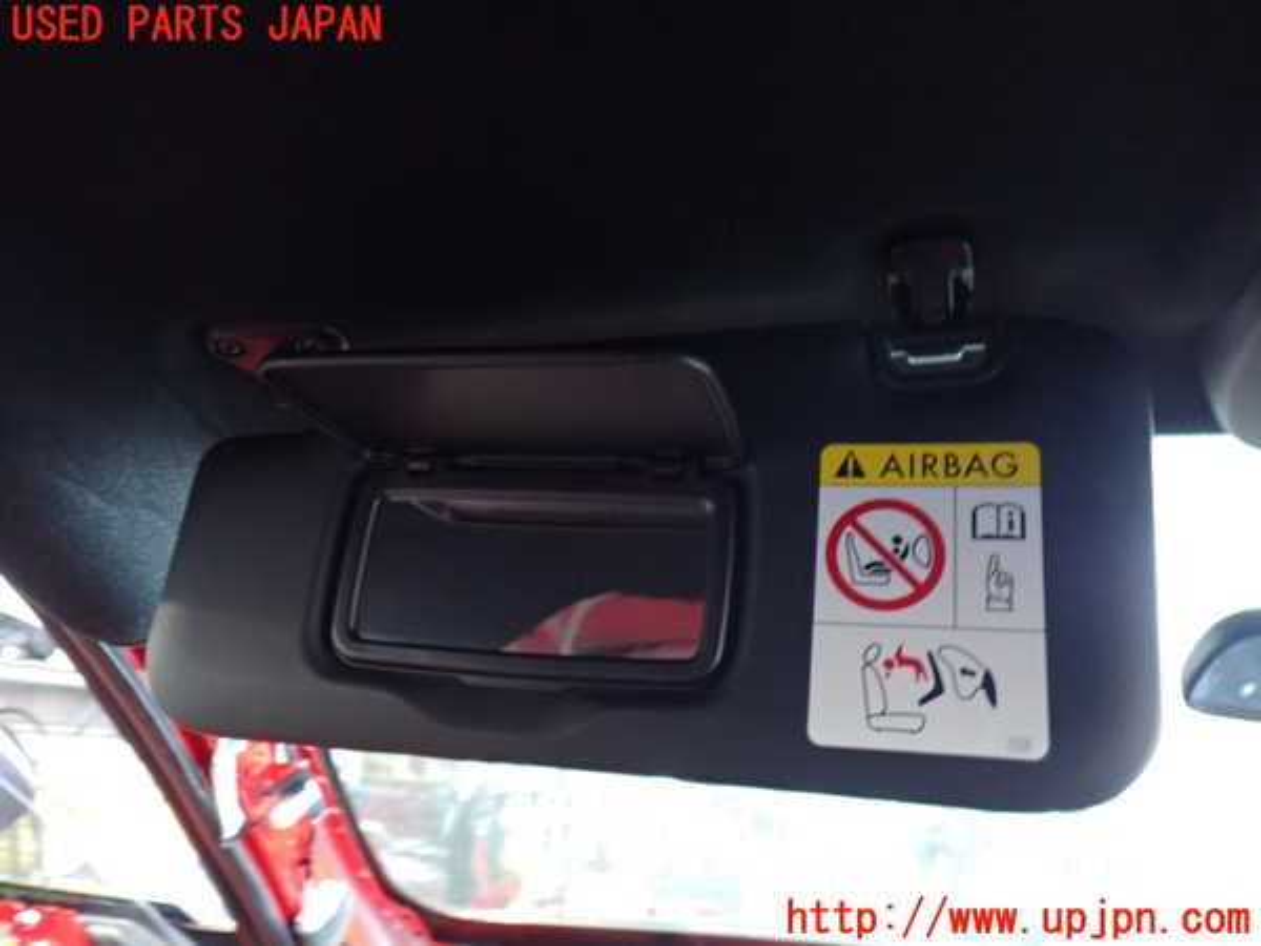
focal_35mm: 30
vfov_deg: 46.8
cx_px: 630
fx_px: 1093
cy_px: 473
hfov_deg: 60.0
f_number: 2.3
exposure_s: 1/10
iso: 800
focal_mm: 5.4
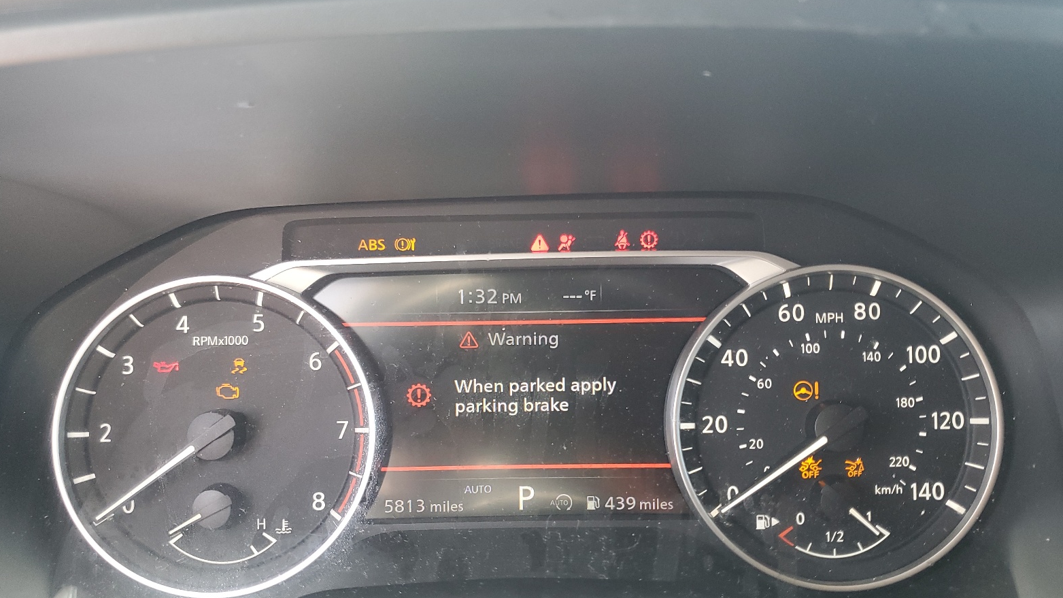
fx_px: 817
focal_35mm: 29
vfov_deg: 40.0
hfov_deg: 66.1
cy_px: 361
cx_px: 520
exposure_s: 1/120
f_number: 1.5
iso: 90
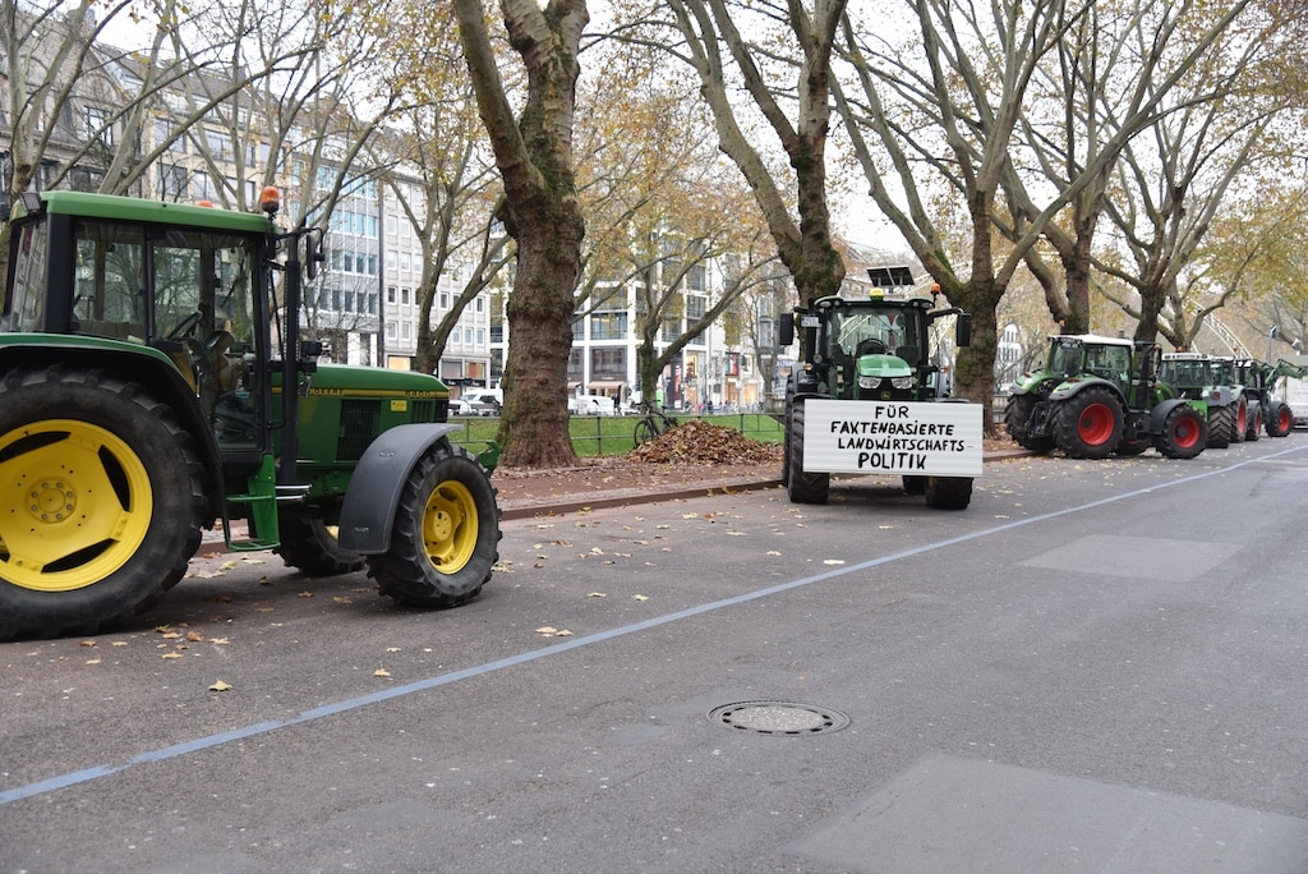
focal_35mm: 38
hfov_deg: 50.7
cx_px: 654
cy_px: 437
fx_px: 1381
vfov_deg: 35.1
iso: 400
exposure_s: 1/80
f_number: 4
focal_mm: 38
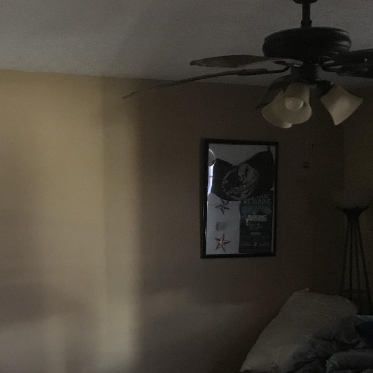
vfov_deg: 27.1
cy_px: 246
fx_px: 768
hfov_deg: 26.9
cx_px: 89
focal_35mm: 63
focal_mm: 3.99
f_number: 1.8
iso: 100
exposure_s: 1/4
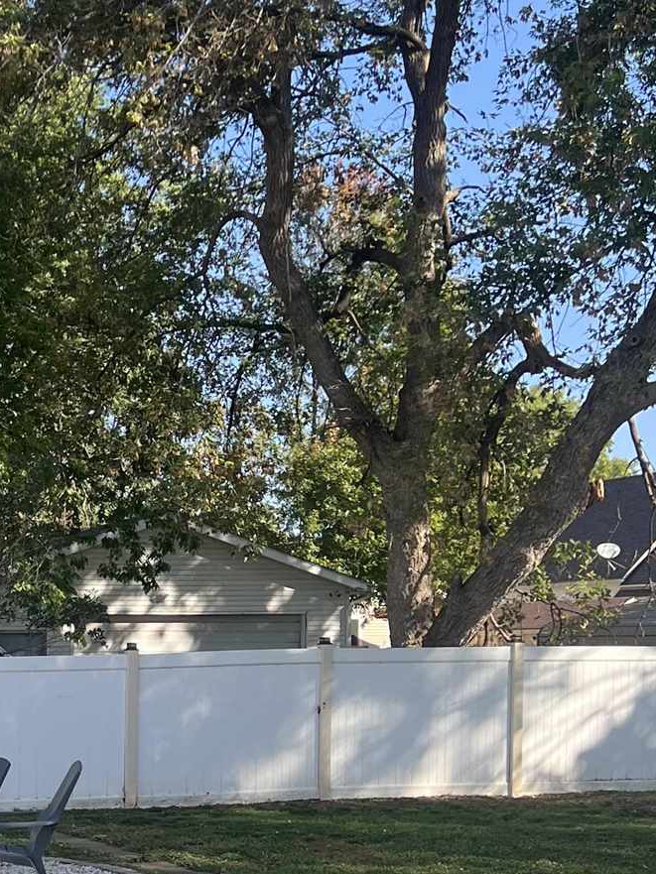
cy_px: 714
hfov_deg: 20.4
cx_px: -105
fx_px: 1718
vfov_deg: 27.9
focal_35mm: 68
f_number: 1.5
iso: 50
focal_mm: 5.7
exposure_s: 1/1029
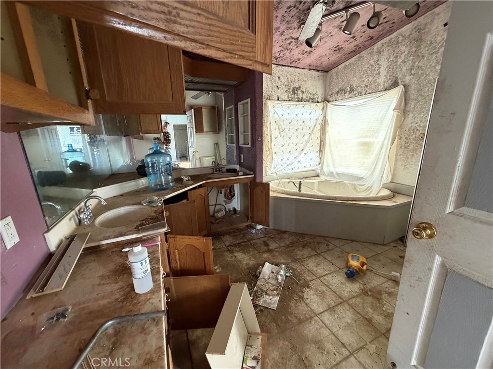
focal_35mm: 14
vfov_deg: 85.7
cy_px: 184
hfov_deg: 102.1
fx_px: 199
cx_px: 246
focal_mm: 2.22
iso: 640
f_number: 2.2
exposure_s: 1/60
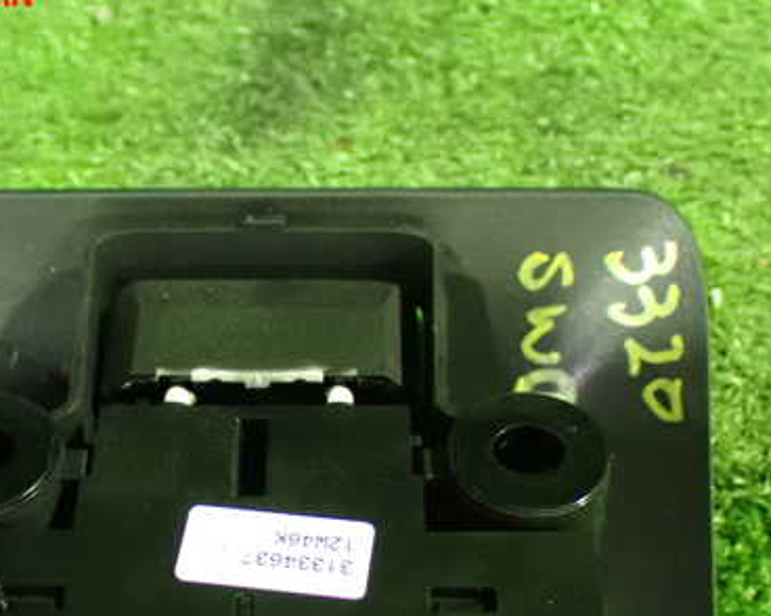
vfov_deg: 21.7
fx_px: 1596
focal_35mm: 70
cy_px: 438
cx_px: 281
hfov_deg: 27.0
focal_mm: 7.84
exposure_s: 1/20
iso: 1600
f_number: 2.9
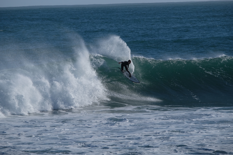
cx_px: 116
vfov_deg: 4.0
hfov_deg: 6.0
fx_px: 2233
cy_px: 78
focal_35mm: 345
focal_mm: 230
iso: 250
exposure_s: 1/2000
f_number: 6.7
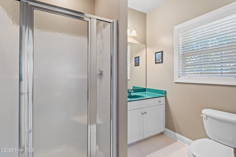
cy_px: 78
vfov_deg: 73.7
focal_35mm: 16
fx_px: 105
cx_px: 118
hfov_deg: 96.7
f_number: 4.8
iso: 100
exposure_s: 1.3
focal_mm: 11
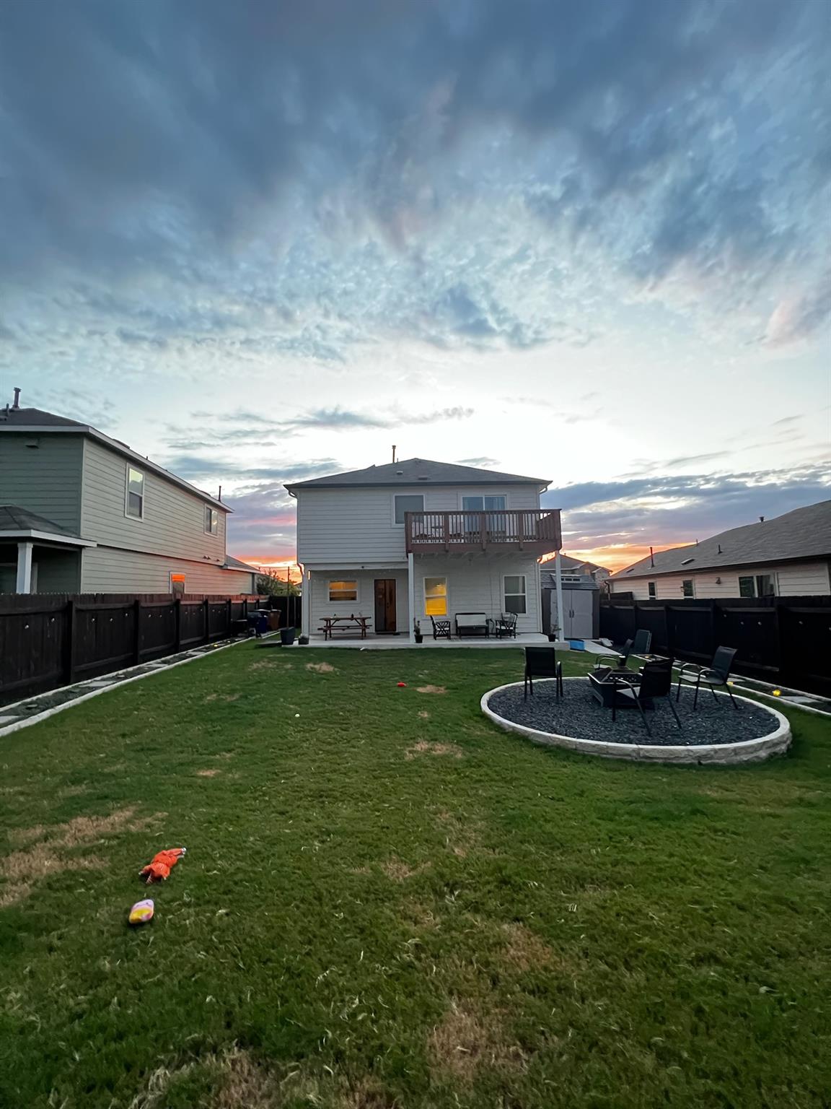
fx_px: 416
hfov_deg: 89.9
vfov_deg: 106.2
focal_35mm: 13
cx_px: 416
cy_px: 554
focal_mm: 1.57
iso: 1000
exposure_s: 1/43
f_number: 1.8
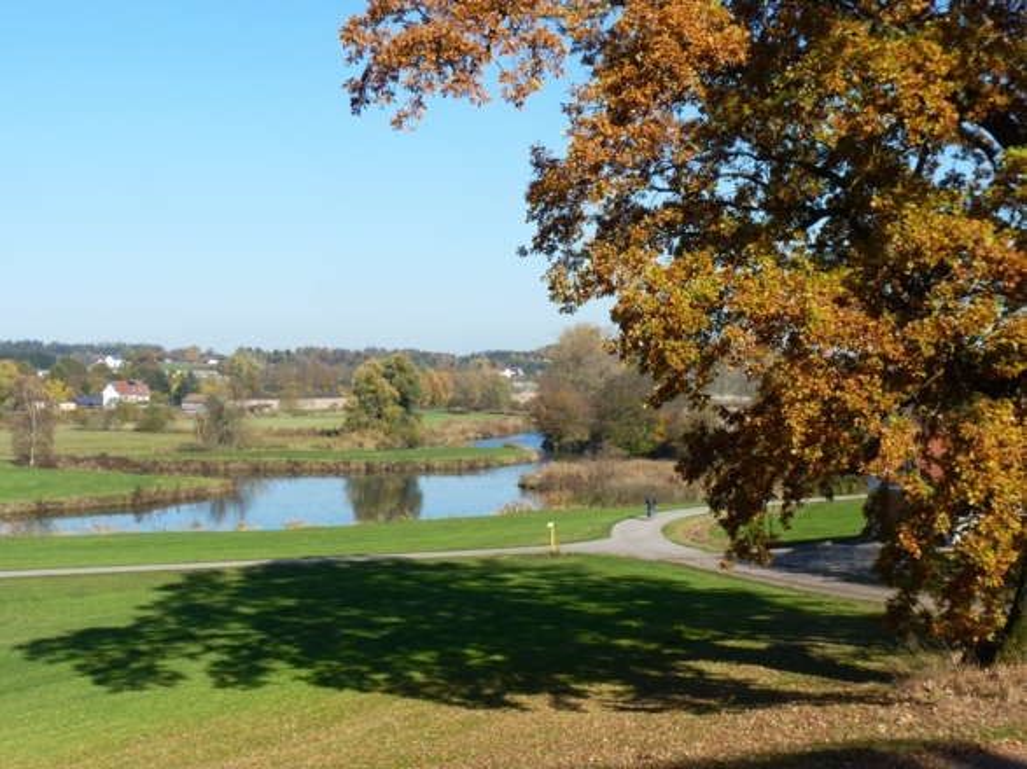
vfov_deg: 27.5
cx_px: 514
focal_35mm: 53
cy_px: 384
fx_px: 1572
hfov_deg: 36.2
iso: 80
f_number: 5.6
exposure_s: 1/200
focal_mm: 9.5
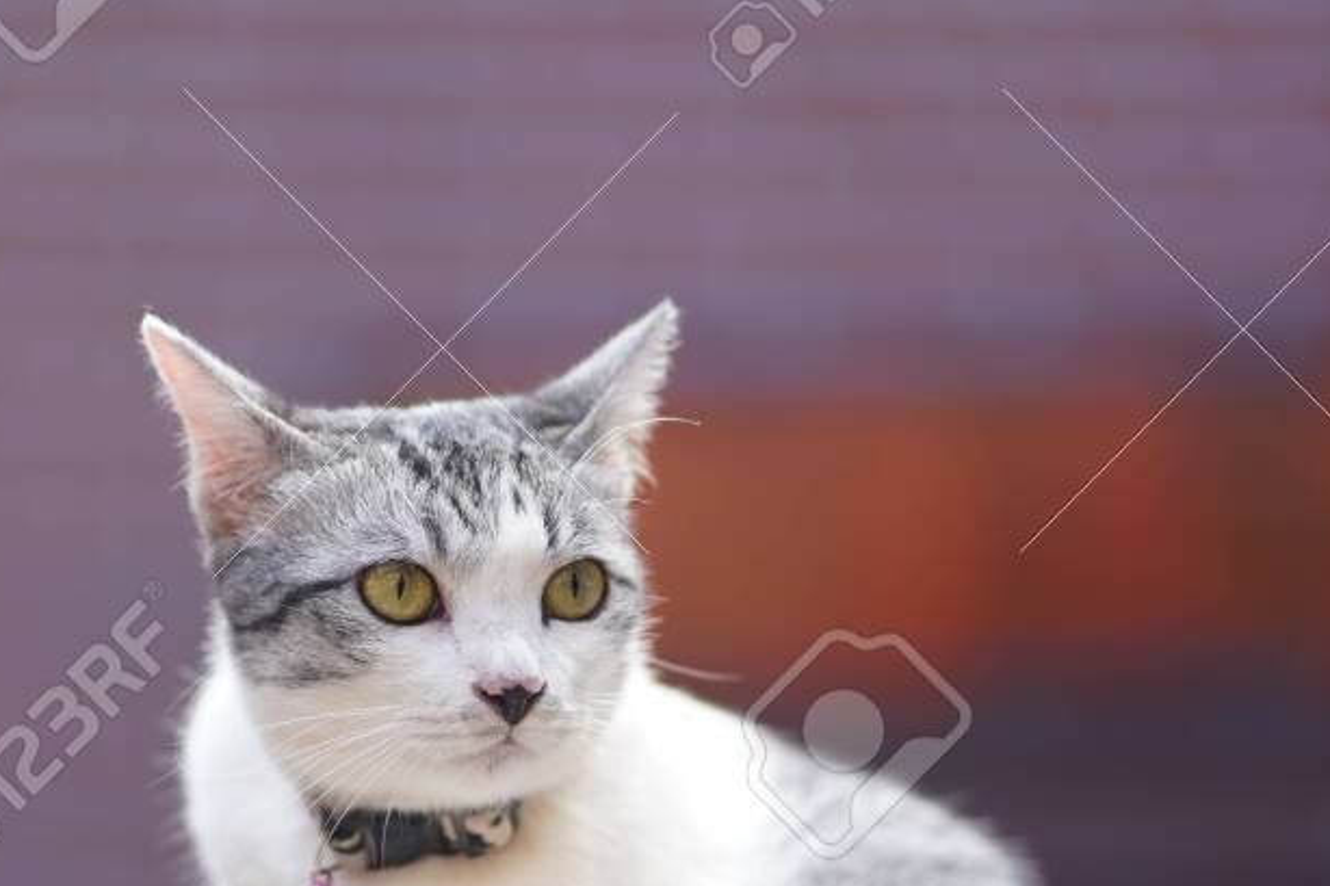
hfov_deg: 11.4
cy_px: 654
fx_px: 6648
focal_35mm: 180
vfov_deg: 7.6
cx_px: 442
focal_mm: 85
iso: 100
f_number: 1.8
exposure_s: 1/200
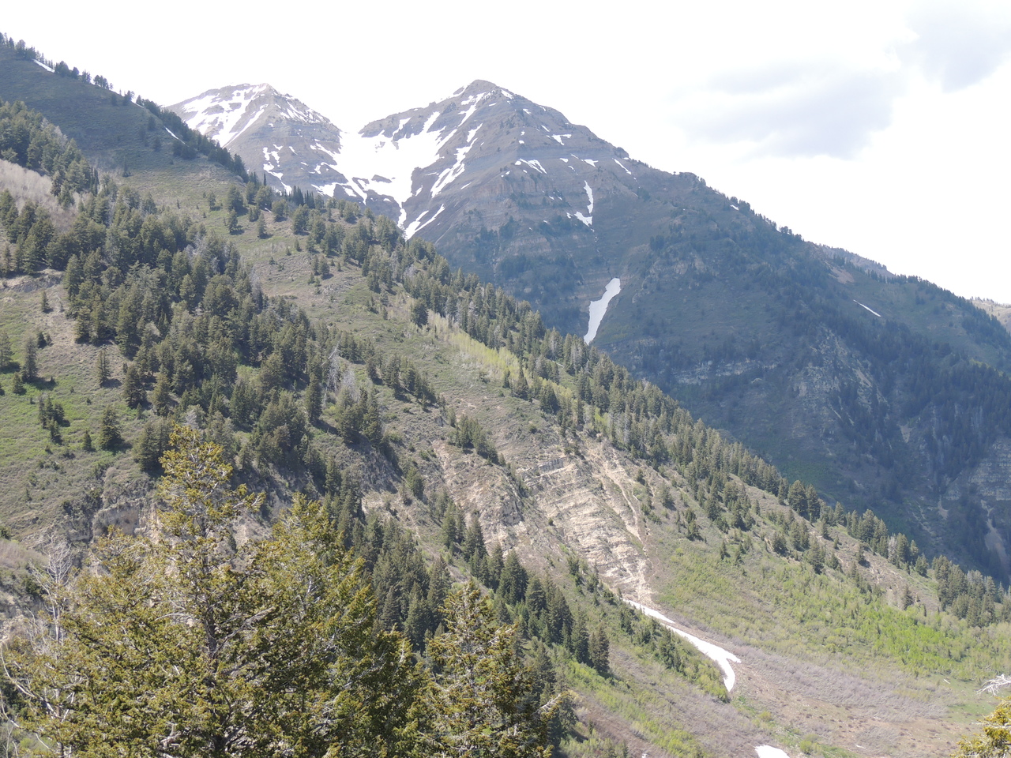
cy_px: 379
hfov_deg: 40.4
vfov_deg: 30.9
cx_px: 506
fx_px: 1373
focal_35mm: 47
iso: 100
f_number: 3.5
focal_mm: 8.3
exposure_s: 1/500
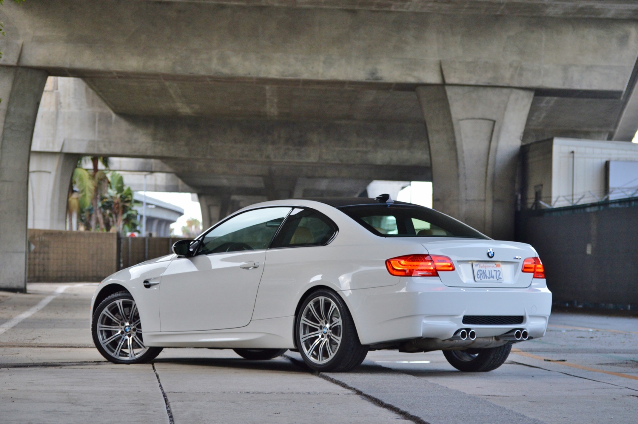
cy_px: 212
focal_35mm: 138
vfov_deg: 9.9
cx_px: 319
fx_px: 2443
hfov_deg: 14.9
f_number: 4.2
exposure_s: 1/125
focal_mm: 92
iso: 720
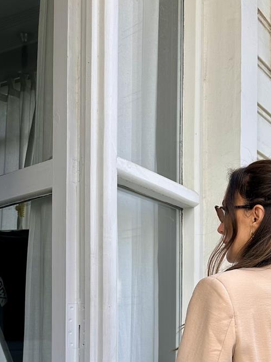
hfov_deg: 29.2
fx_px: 491
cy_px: 324
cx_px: 260
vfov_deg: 37.8
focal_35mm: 47
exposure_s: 1/1321
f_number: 1.78
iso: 80
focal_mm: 6.86
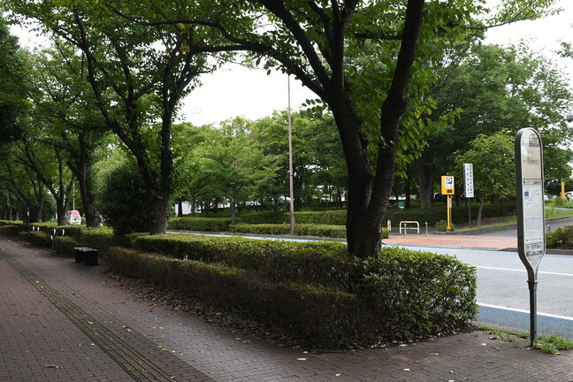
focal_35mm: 35
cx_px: 301
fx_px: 557
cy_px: 184
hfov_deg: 54.4
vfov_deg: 37.8
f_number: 10
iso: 1250
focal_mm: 18
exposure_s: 1/400
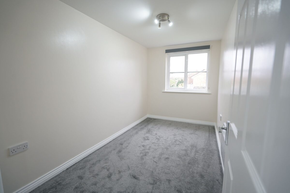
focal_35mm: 16
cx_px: 145
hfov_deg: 96.7
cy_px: 96
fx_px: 129
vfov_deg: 73.8
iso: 200
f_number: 4
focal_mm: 16
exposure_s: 1/30
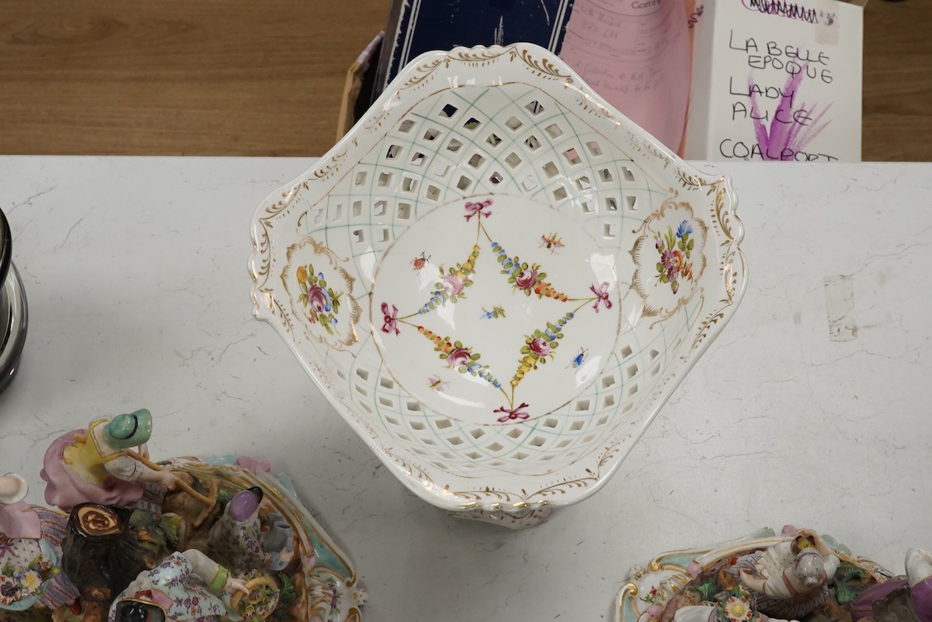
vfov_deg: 29.9
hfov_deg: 43.6
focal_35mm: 45
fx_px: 1165
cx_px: 466
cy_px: 311
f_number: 22
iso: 2500
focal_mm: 30
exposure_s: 1/100
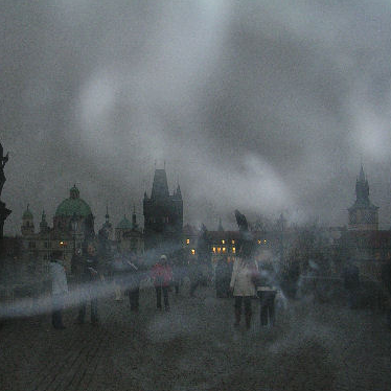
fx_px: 588
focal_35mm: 46
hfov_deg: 36.6
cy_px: 198
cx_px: 147
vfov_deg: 36.8
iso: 129
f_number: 2.8
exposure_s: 1/60.1
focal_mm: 5.8
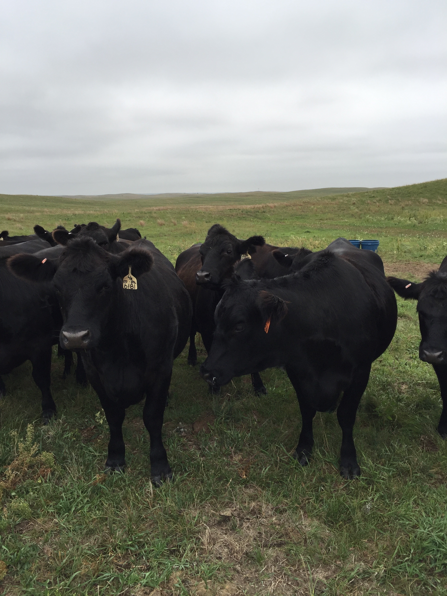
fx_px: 499
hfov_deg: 48.2
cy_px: 298
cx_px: 224
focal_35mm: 29
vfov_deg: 61.7
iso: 32
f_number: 2.2
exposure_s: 1/430
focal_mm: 4.15
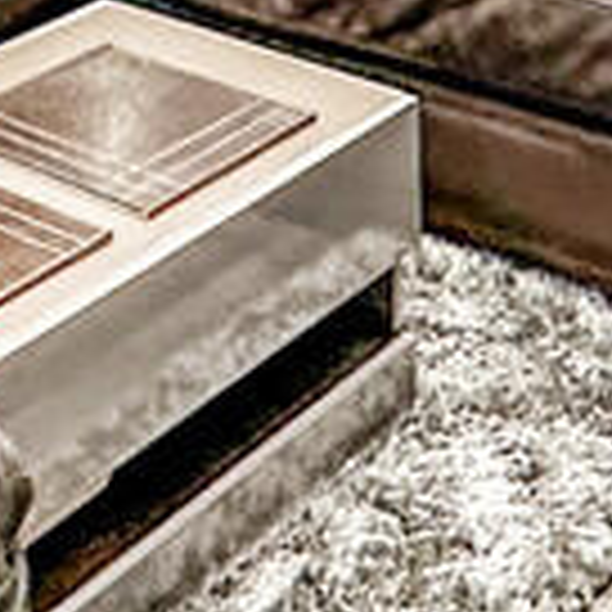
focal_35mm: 93
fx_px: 1860
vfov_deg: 16.3
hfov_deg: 18.3
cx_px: 40
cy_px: -423
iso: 500
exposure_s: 1/50
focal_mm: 2.22
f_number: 2.2
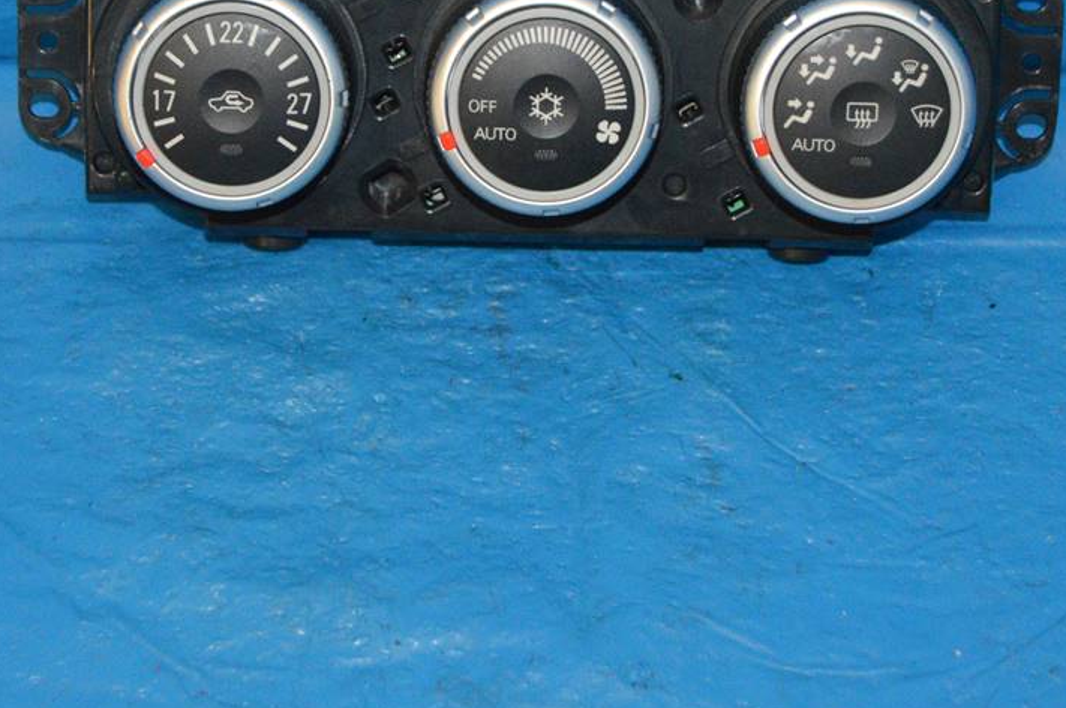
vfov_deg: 12.6
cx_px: 450
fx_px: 3194
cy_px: 158
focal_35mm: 108
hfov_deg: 18.9
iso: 3200
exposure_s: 1/60
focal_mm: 42
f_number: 5
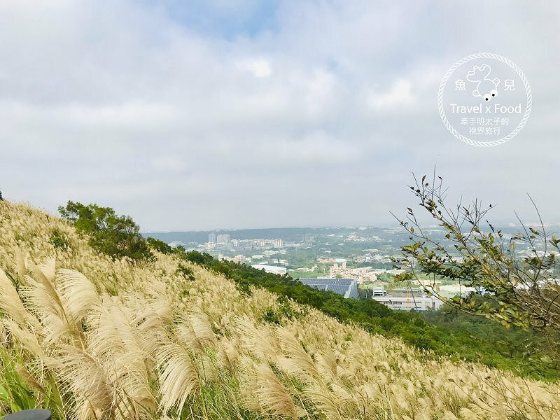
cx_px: 280
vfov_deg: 49.7
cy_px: 210
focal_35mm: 28
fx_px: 453
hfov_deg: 63.4
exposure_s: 1/3690
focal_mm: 3.99
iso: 20
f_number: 1.8
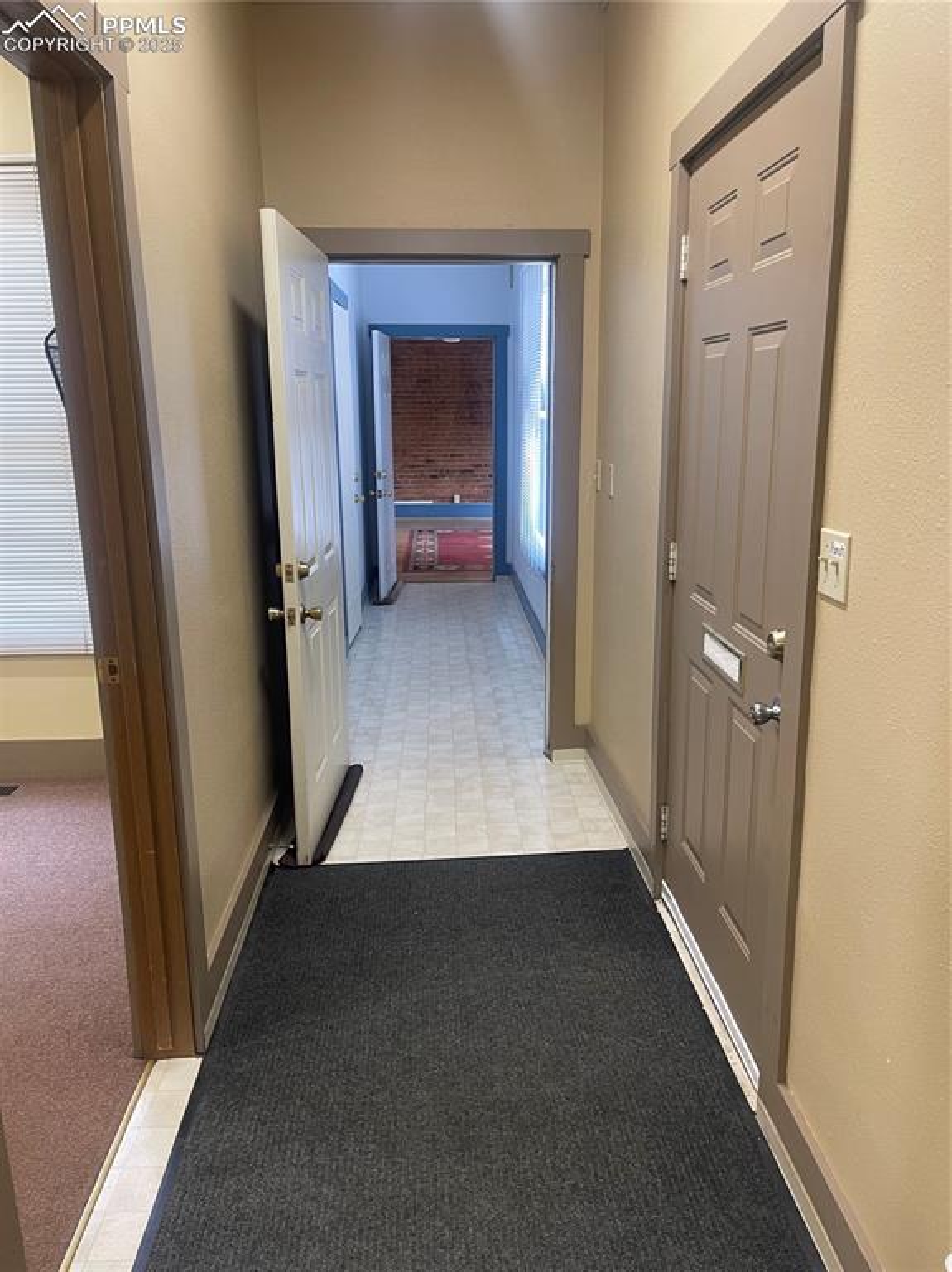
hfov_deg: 54.8
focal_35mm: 25
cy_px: 636
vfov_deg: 69.4
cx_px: 476
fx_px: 918
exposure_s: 1/60
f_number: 1.6
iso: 125
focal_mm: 5.1
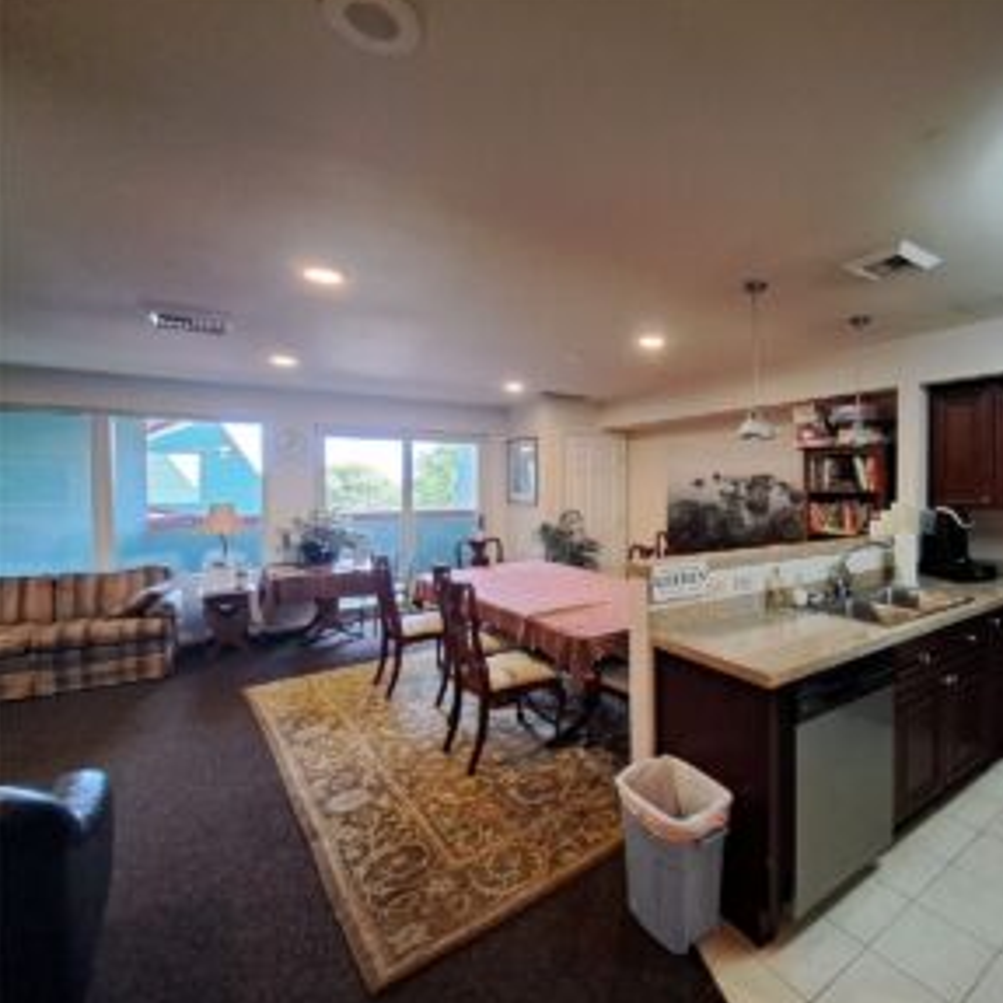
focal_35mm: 16
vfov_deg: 87.4
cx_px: 695
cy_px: 500
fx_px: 525
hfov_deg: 83.4
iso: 250
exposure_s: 1/50
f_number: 2.2
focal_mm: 1.74
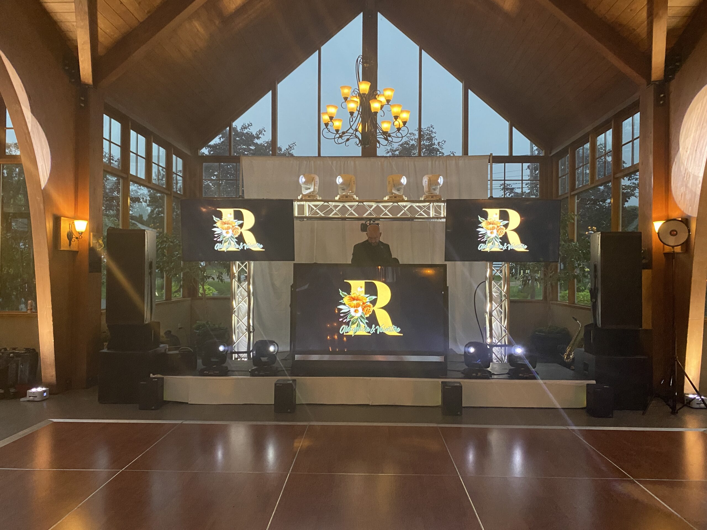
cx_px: 354
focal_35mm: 26
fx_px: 531
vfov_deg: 53.1
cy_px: 265
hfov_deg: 67.3
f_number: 1.8
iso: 500
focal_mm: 4.25
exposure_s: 1/44
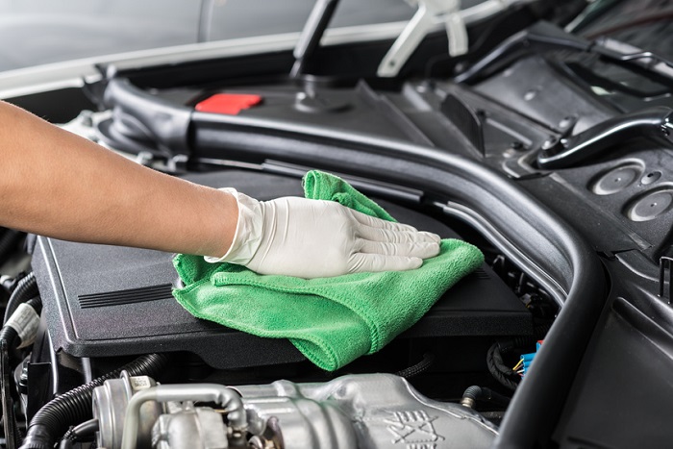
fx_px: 1589
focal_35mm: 85
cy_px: 224
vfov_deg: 16.1
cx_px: 336
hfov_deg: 23.9
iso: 200
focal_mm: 85
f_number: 5.6
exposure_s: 1/200
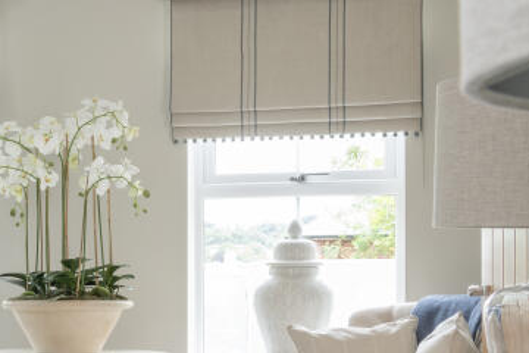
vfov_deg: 14.9
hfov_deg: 20.1
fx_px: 1337
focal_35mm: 91
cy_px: 290
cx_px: -201
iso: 100
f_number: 16
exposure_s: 1/4
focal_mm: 32
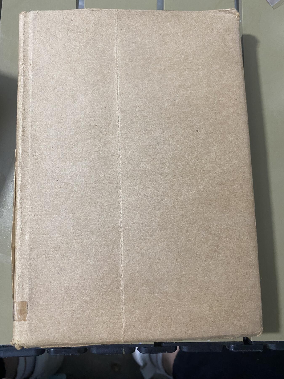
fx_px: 284
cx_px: 142
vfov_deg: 67.3
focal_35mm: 26
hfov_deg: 53.1
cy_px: 190
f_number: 1.8
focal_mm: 4.25
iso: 200
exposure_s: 1/50
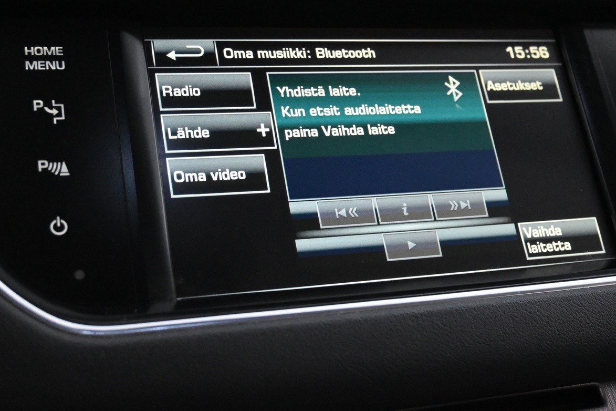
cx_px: 368
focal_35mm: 58
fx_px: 992
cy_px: 160
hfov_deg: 34.4
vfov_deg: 23.3
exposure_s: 1/50
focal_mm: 28
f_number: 4.5
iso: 7200
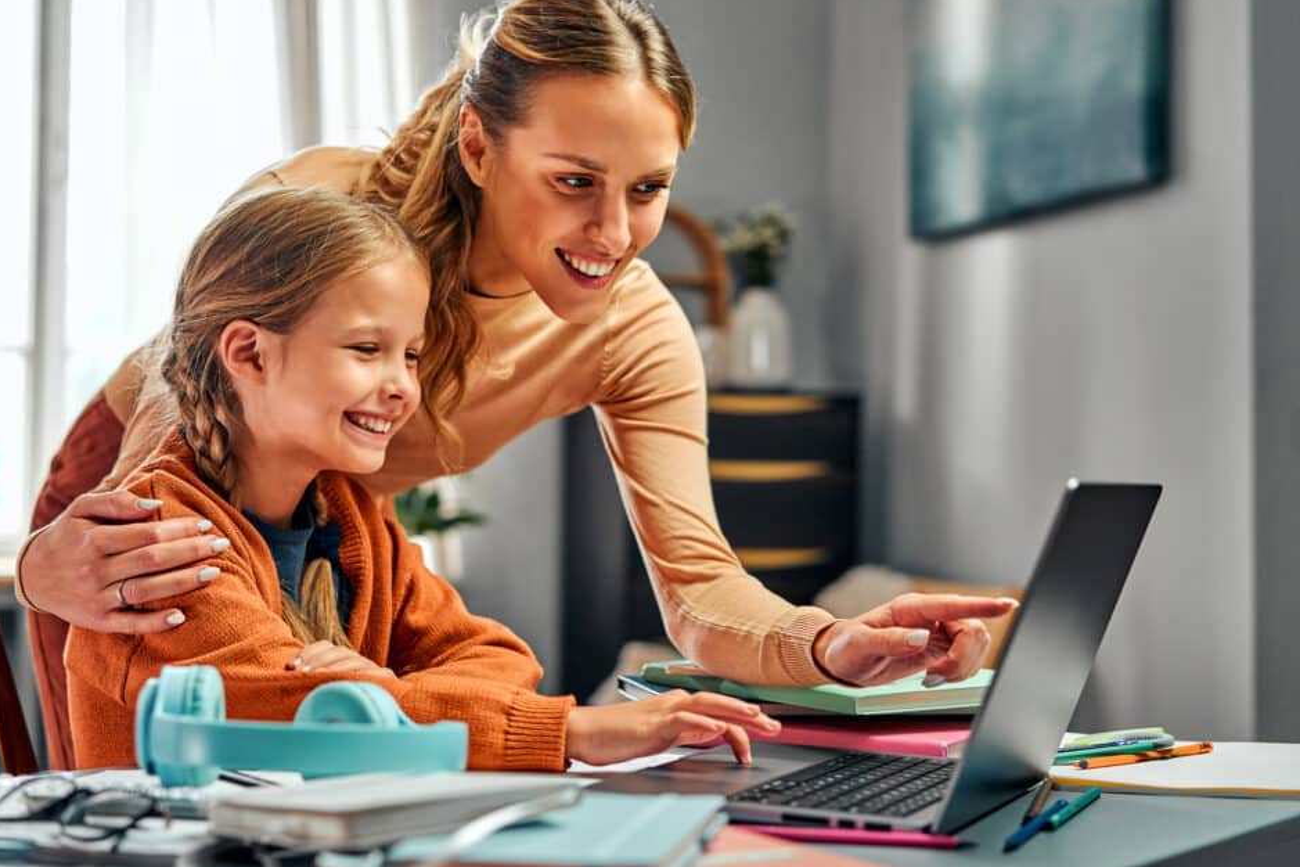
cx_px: 593
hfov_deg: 33.4
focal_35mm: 60
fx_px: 2166
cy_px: 398
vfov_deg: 22.6
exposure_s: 1/125
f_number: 2.8
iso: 640
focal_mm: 55
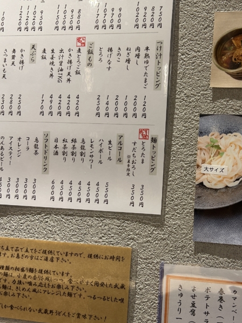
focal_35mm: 42
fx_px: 391
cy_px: 186
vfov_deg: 44.6
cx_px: 164
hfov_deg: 34.0
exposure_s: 1/50
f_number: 1.5
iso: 100
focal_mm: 5.7
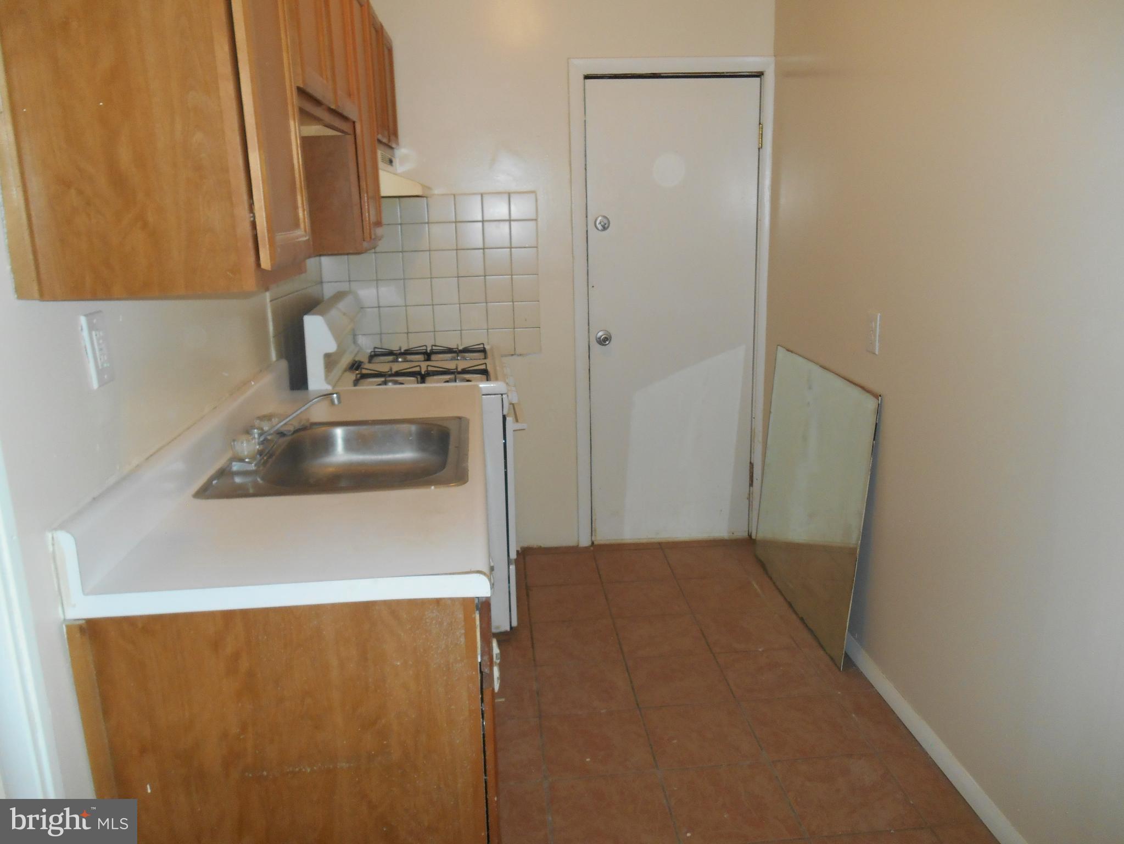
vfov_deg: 53.1
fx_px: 844
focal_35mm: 26
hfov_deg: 67.3
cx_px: 562
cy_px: 422
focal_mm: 4.7
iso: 200
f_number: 3.4
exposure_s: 1/25
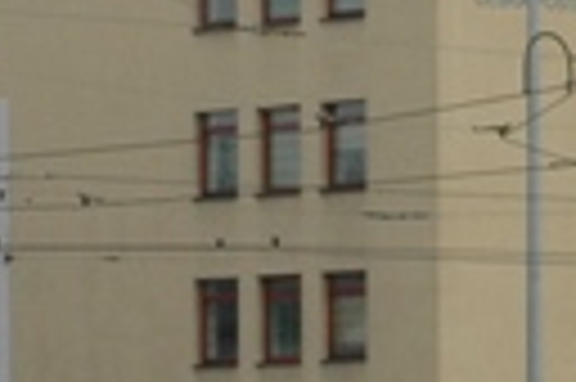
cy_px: 454
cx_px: 1462
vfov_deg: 3.0
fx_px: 7415
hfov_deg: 4.3
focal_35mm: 464
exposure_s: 1/320
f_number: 9
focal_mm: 44
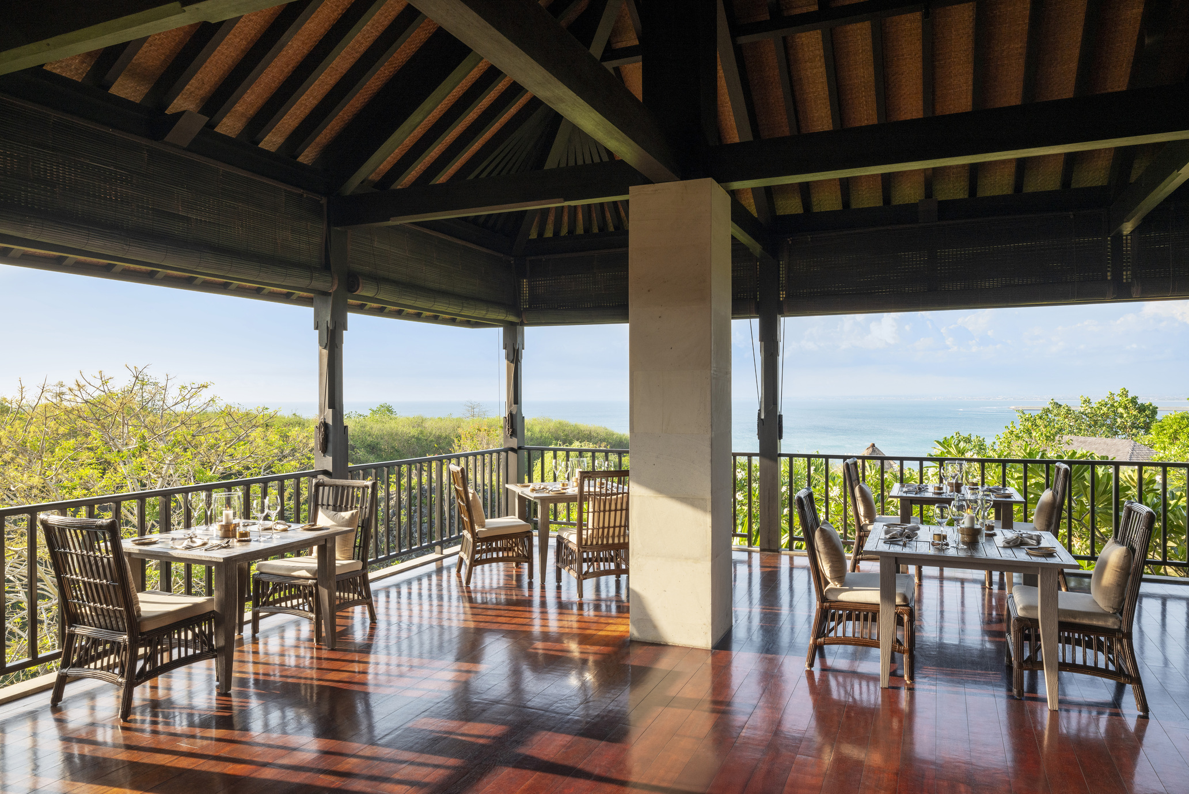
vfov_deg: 55.1
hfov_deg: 76.1
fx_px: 760
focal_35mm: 23
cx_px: 594
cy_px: 397
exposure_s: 1/50
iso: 200
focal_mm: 23
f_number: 11
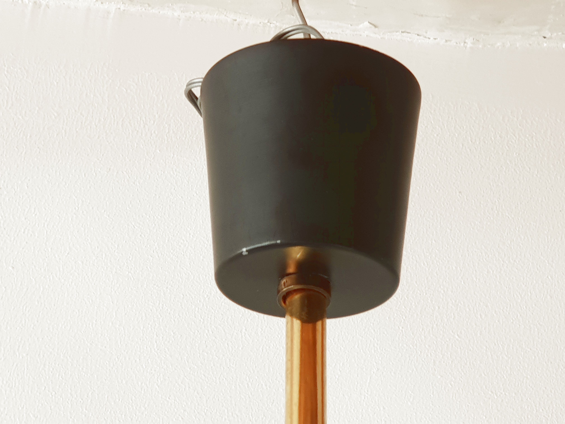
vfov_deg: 28.0
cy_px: 212
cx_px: 282
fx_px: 849
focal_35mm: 52
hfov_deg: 36.8
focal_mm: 6
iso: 50
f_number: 2.4
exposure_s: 1/33
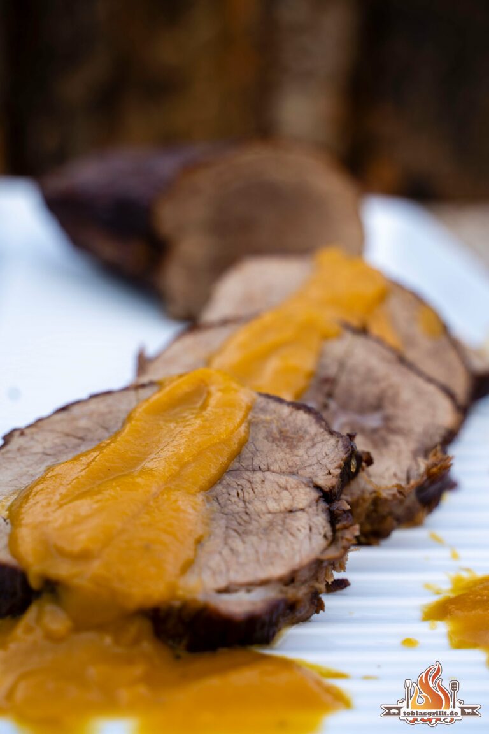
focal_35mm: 50
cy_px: 367
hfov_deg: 27.0
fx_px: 1019
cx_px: 244
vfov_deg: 39.6
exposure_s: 1/200
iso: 100
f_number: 4.5
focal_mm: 50
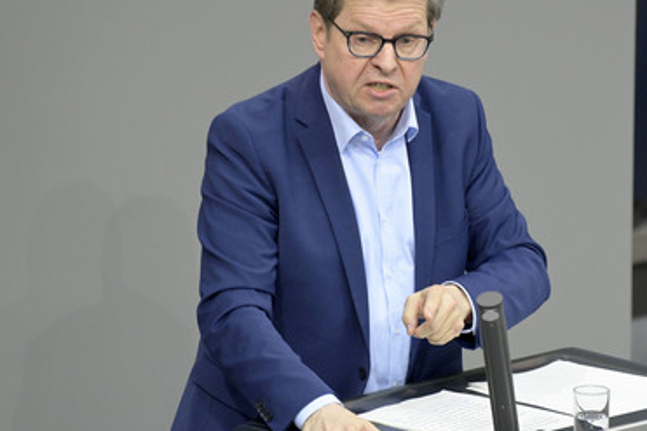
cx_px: 383
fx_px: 9161
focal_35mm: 510
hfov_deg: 4.0
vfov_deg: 2.7
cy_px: 187
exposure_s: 1/400
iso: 8000
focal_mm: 420
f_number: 5.6
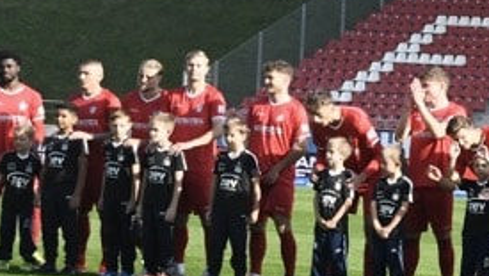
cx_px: 1056
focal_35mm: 185
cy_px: 305
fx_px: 2400
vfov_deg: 6.5
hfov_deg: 10.5
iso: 2000
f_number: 9
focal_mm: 38
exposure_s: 1/1600
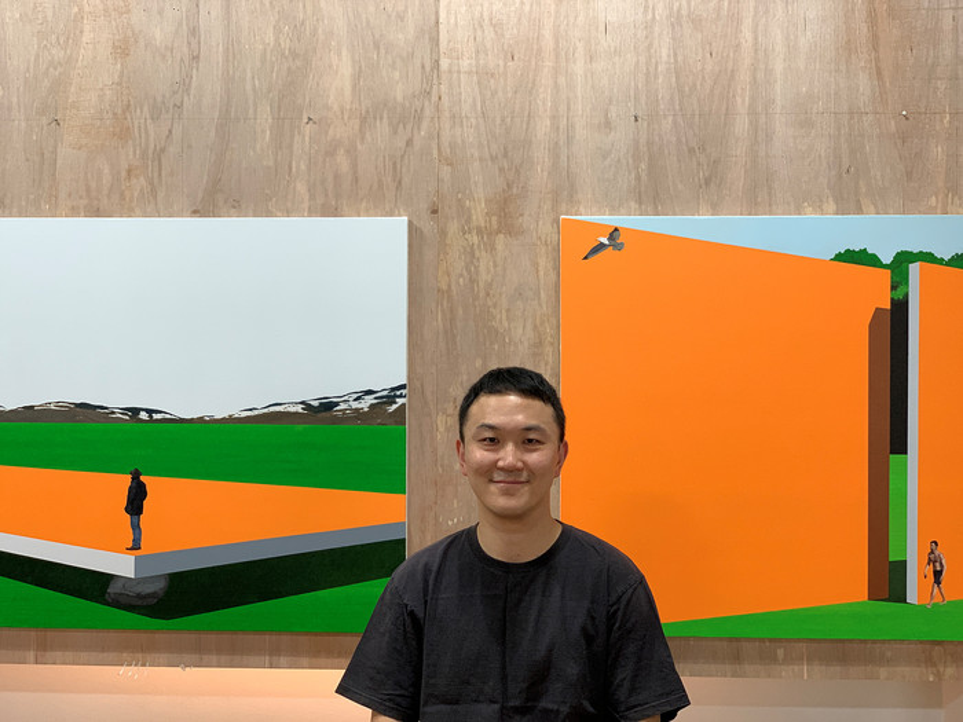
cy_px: 361
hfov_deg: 36.8
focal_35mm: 52
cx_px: 482
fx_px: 1447
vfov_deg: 28.0
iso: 125
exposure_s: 1/77
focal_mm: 6
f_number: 2.4
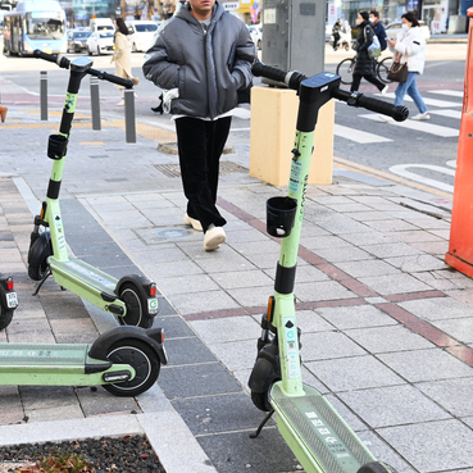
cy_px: 218
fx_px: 897
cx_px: 170
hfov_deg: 29.4
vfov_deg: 29.5
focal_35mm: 58
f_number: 5.6
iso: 800
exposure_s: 1/640
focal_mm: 42
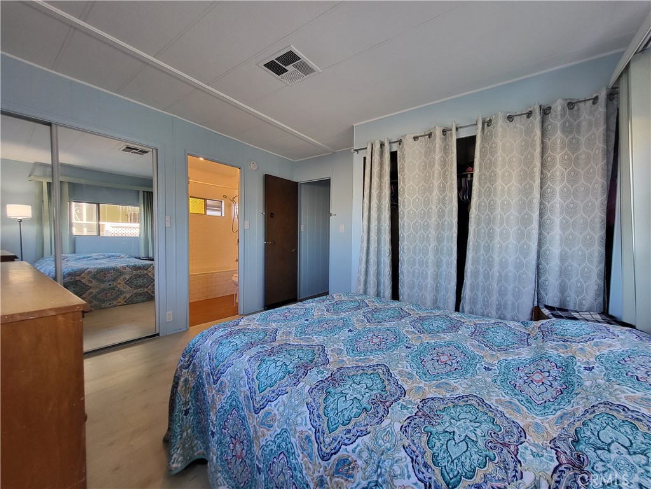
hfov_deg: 106.2
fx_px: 244
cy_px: 244
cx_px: 326
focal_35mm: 13
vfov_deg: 89.9
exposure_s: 1/60
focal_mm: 1.74
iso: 100
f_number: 2.2
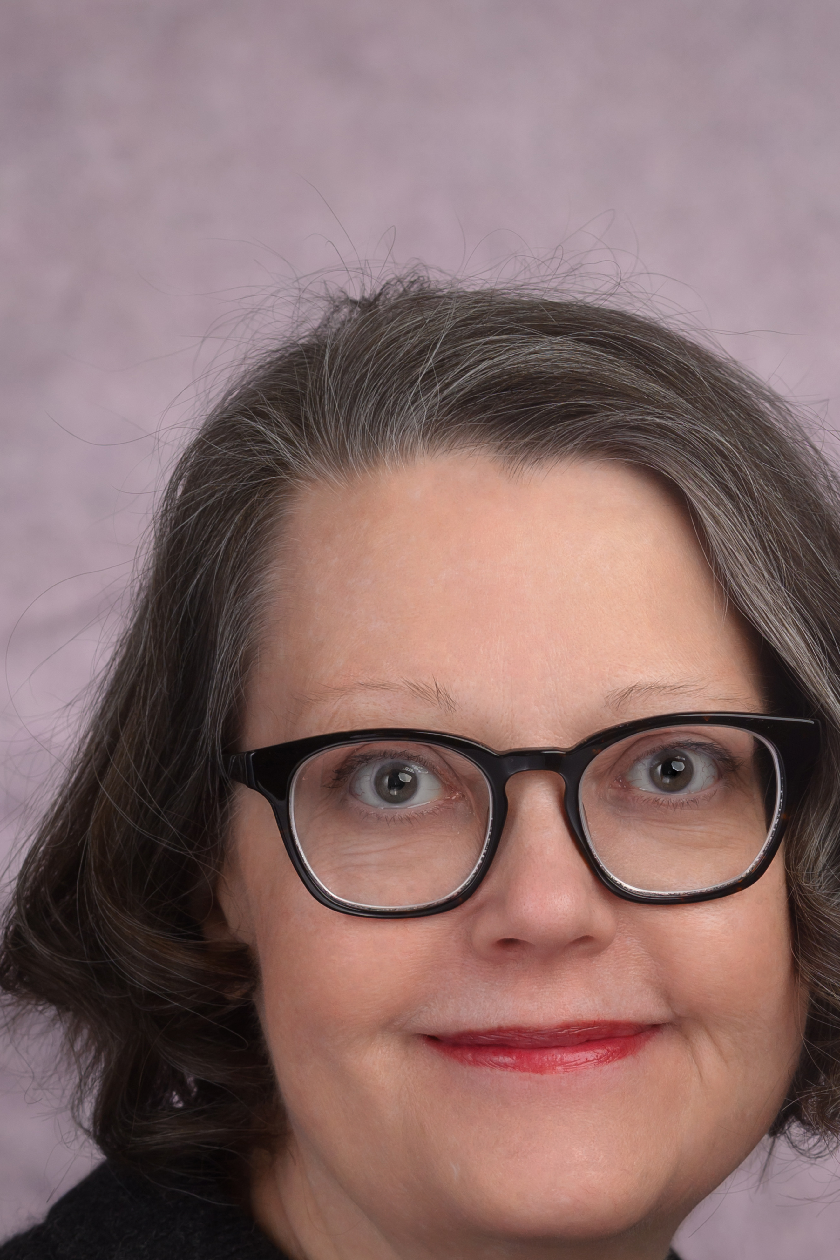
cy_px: 1115
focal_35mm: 204
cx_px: 559
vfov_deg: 10.0
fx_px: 7139
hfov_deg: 6.7
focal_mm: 98
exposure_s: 1/200
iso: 250
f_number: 6.3
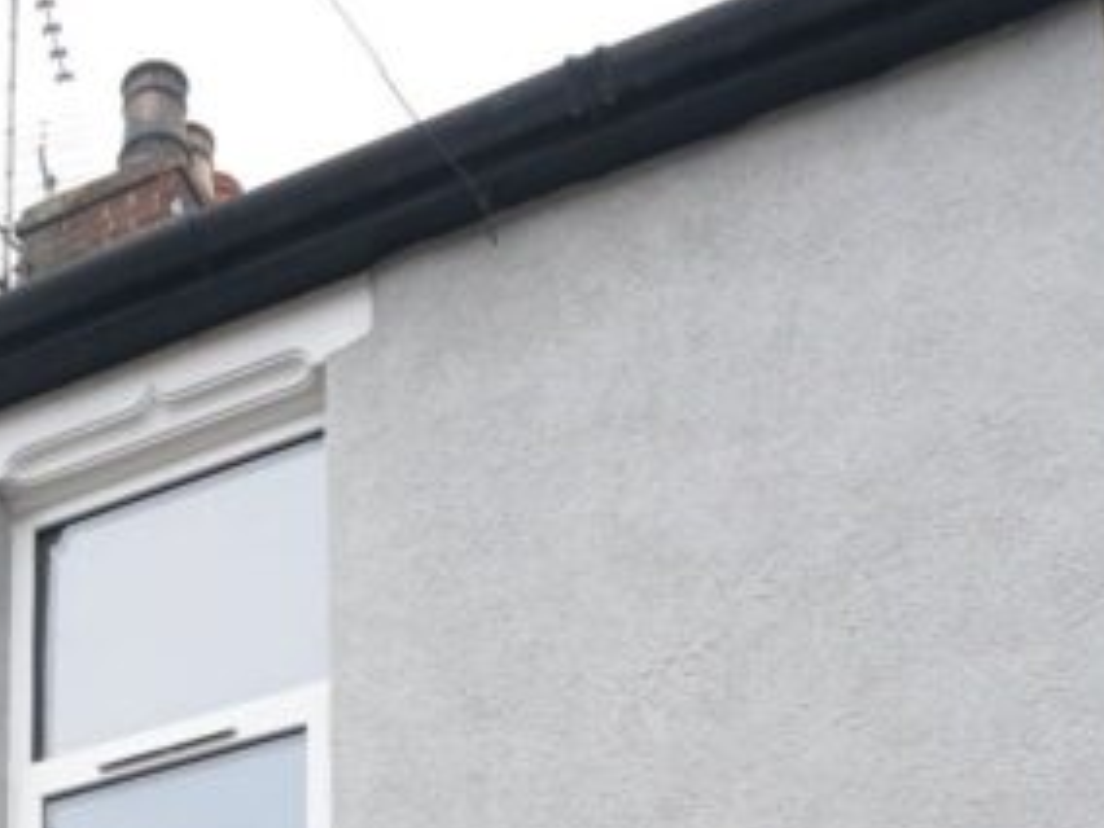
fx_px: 2073
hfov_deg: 28.4
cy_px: 1510
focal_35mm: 65
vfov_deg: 17.9
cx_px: 62
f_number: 5
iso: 500
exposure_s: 1/320
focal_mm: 16
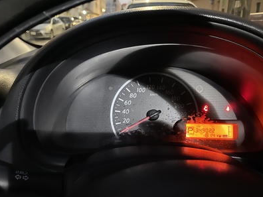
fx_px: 228
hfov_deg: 59.9
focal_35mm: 30
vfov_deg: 46.7
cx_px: 123
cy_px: 113
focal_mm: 4.25
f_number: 1.8
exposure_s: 1/4
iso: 250
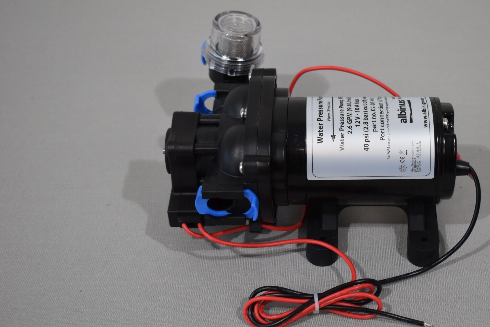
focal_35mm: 68
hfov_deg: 29.5
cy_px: 168
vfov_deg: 20.0
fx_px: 925
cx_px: 323
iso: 720
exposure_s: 1/250
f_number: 4.5
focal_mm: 34
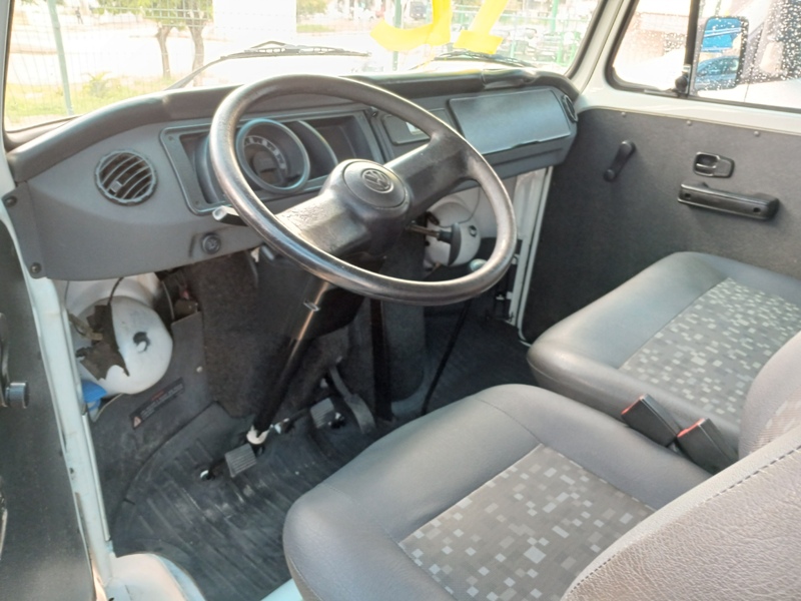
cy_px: 300
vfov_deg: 53.1
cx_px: 400
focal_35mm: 26
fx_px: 602
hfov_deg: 67.3
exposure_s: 1/30
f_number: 1.8
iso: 250
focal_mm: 3.98
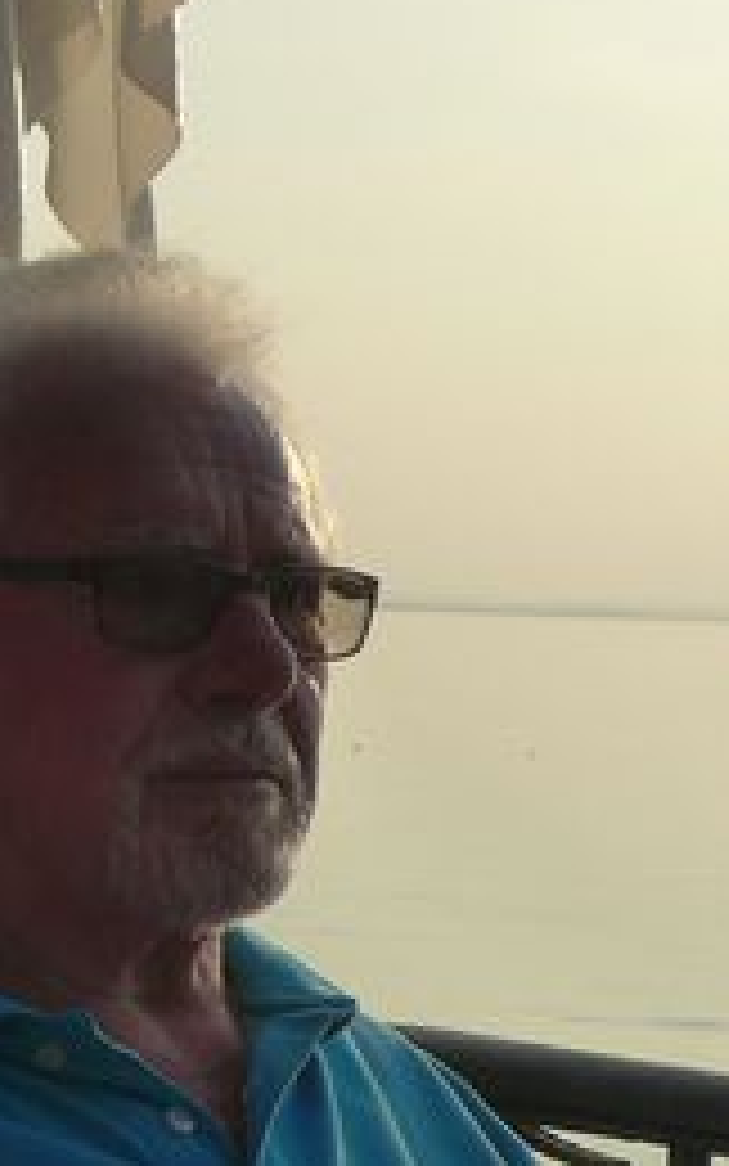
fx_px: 3844
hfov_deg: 10.4
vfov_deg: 17.2
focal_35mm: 121
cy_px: 786
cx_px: -436
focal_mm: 5.9
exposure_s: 1/1600
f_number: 3.5
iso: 125
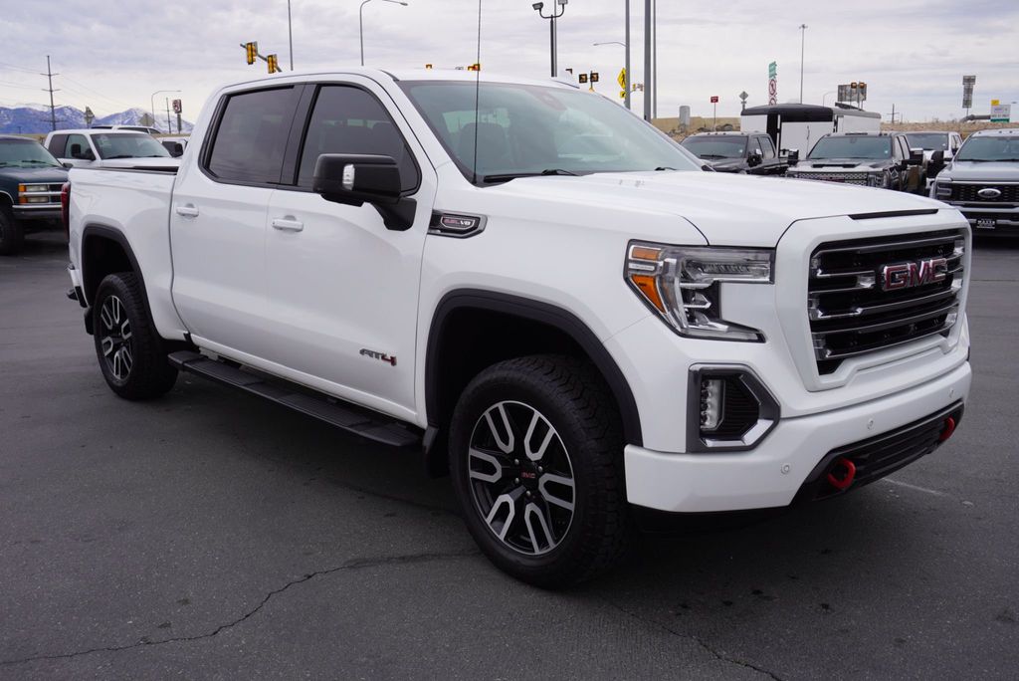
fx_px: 935
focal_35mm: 33
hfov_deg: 57.2
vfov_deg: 40.0
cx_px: 510
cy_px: 340
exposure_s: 1/100
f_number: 7.1
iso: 100
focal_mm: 22
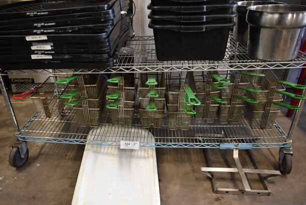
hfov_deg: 67.3
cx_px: 153
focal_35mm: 27
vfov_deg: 48.0
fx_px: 230
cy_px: 102
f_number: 3.5
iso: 900
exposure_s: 1/30
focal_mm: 18
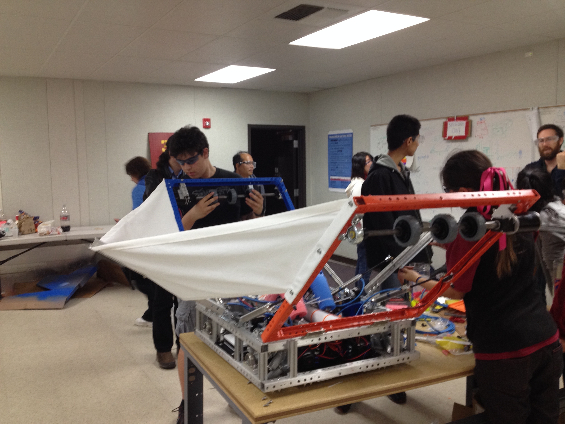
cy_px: 212
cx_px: 282
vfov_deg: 40.7
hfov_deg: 52.6
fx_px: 571
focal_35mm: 35
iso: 100
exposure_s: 1/20
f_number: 2.4
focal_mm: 4.28
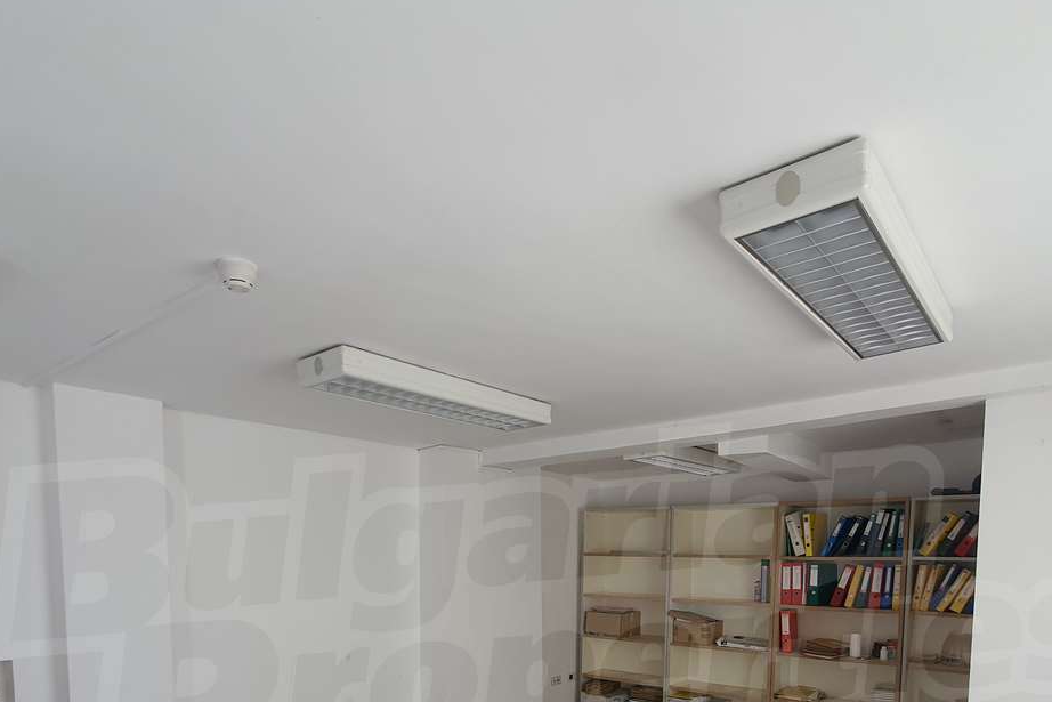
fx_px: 643
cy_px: 614
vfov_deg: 51.5
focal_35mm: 22
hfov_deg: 78.5
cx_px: 558
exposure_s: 1/50
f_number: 2.2
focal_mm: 1.8
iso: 50
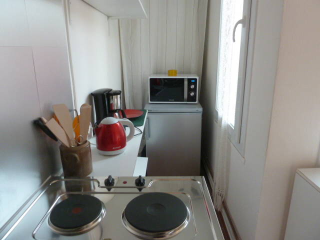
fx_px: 231
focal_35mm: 25
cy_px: 120
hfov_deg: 69.4
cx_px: 160
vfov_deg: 54.9
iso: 400
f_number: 3.3
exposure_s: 1/30
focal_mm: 4.1
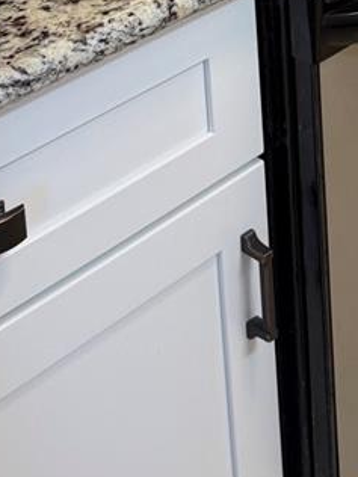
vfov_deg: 19.3
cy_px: -201
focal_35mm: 91
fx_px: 1255
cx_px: 325
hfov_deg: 16.0
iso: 125
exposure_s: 1/60
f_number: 1.78
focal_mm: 6.76
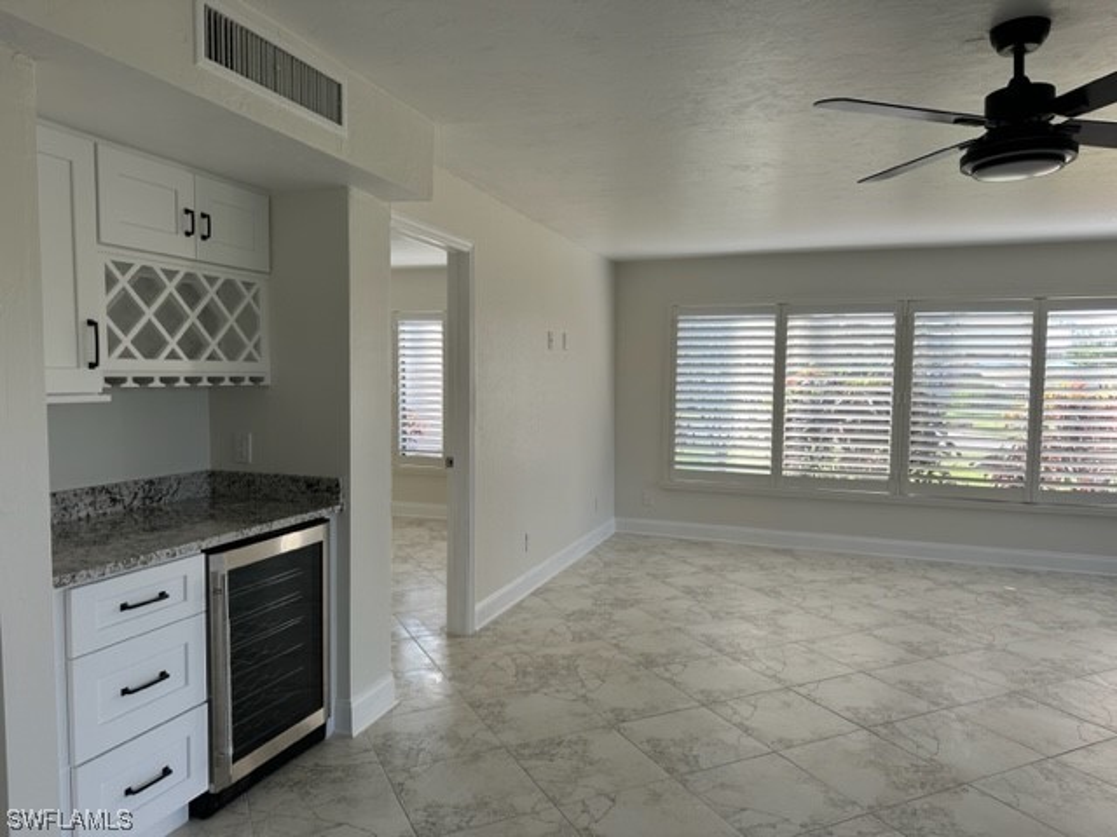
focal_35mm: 24
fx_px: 774
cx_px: 558
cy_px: 418
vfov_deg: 56.8
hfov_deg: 71.6
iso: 64
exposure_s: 1/160
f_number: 1.78
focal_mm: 6.86
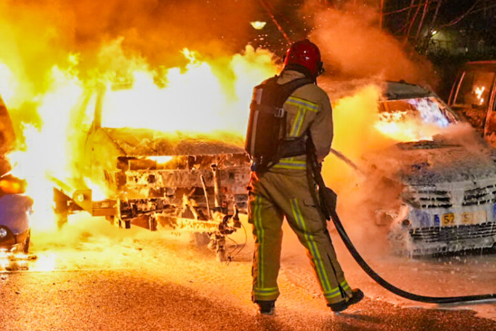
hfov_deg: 25.7
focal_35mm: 78
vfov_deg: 17.4
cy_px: 83
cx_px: 135
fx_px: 1075
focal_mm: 32
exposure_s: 1/125
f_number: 3.5
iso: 10000
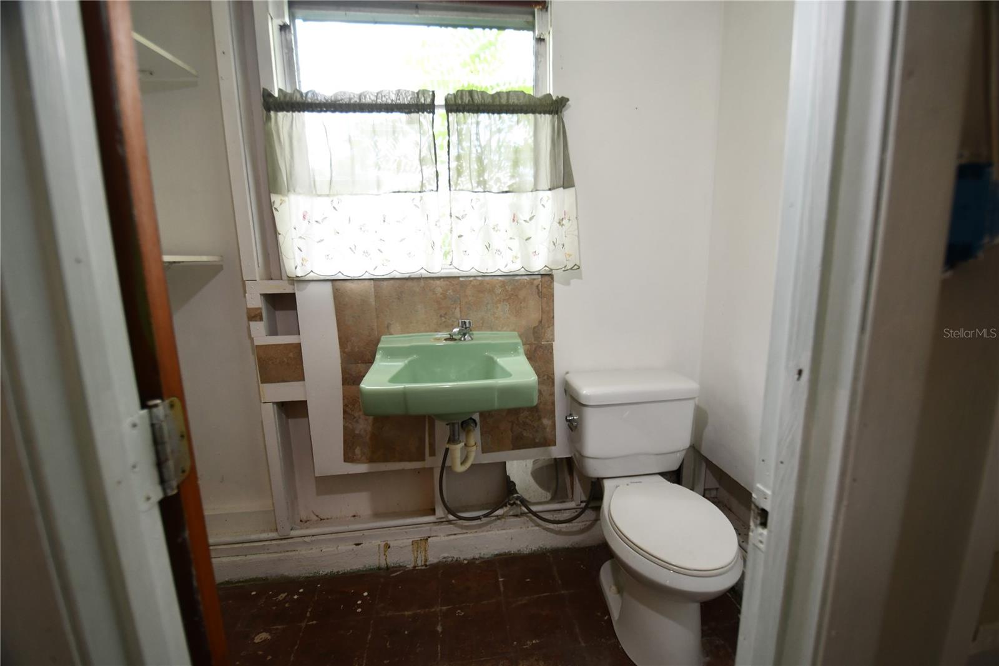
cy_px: 333
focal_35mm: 15
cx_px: 500
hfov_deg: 100.4
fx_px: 416
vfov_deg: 77.3
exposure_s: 1/60
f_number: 4
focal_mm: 10
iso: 640
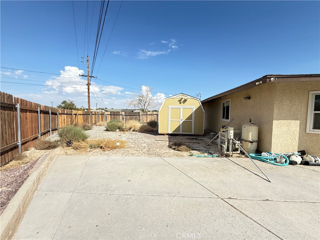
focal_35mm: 14
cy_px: 120
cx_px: 160
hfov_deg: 102.1
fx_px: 129
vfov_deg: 85.7
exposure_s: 1/1368
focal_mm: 2.22
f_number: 2.2
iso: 80
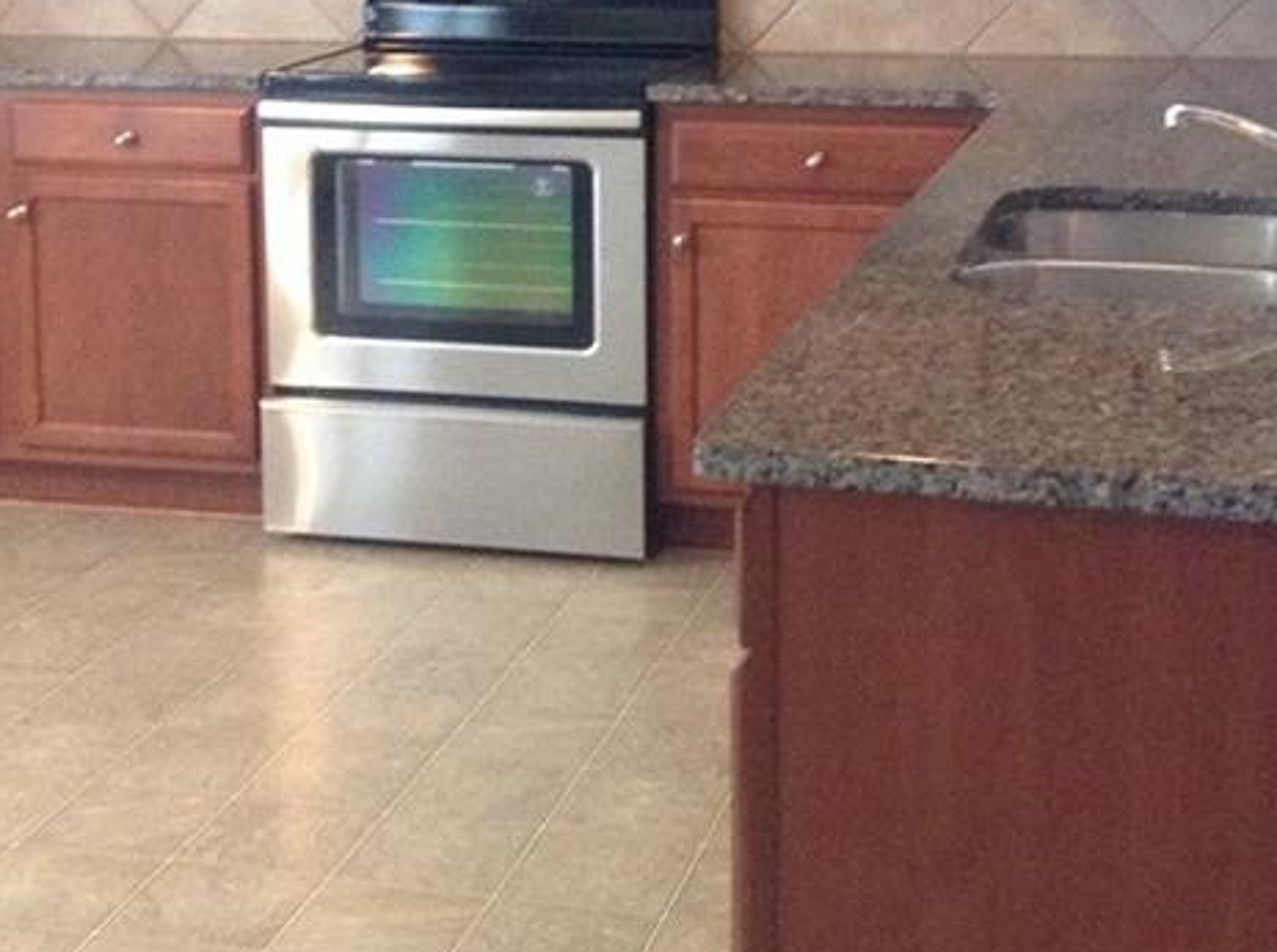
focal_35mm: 73
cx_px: 527
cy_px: 190
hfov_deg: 26.7
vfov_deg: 19.9
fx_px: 2687
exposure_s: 1/20
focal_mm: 3.3
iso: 200
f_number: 2.4
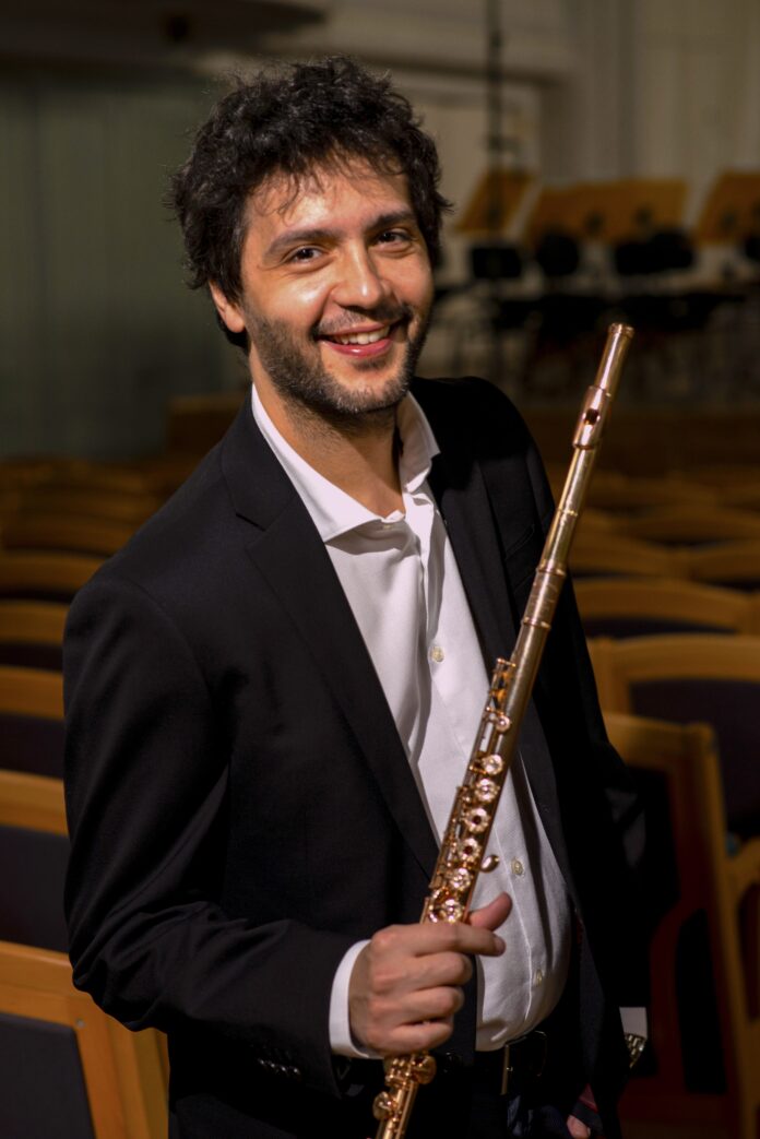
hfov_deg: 16.1
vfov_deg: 23.9
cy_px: 570
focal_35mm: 85
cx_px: 380
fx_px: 2690
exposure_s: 1/60
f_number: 4.5
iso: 400
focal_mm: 85
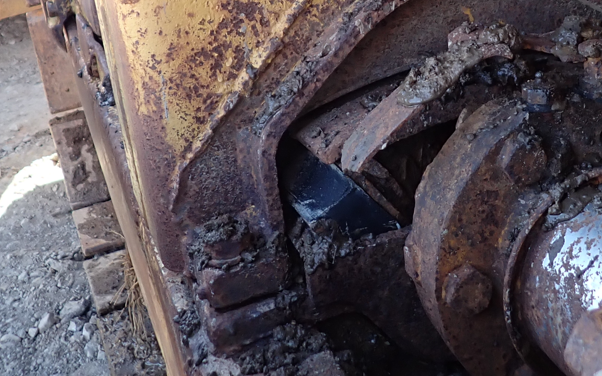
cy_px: -83
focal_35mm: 65
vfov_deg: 18.8
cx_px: 355
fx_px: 1066
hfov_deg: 31.5
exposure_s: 1/125
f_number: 2
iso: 100
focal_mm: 4.5
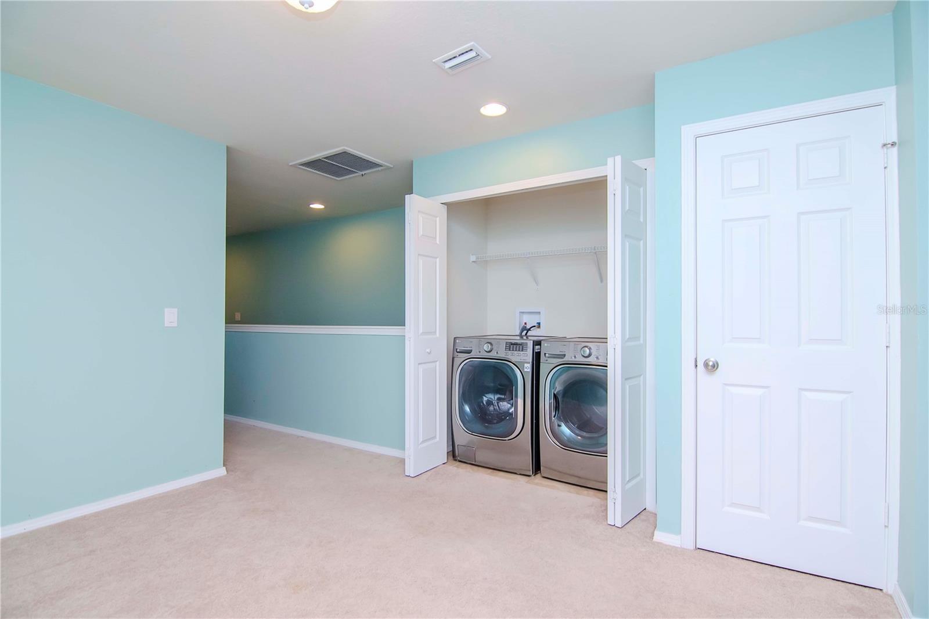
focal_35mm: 16
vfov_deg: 72.0
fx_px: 426
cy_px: 310
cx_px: 464
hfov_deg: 95.0
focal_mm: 11
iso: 1250
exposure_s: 1/160
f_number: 5
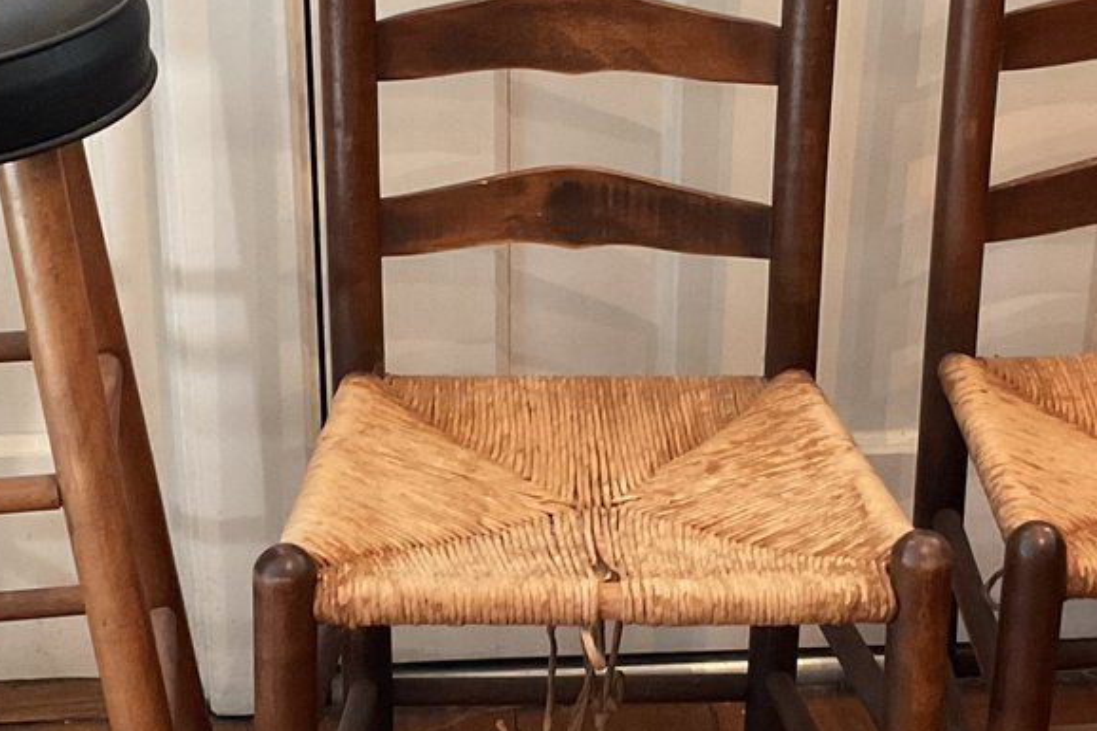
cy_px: 388
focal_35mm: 79
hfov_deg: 25.6
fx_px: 2406
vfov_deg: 17.3
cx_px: 650
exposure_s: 1/40
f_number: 1.8
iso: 200
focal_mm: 3
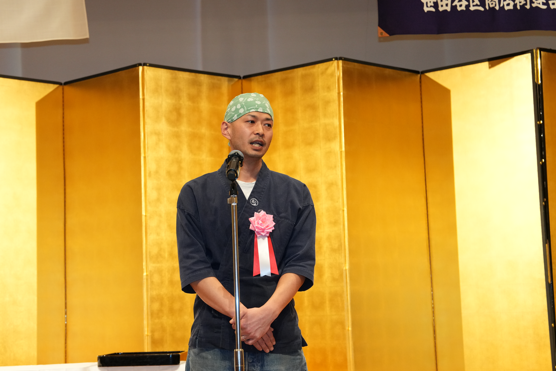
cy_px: 175
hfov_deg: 23.9
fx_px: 1313
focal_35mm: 85
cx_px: 237
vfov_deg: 16.1
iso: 2500
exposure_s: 1/200
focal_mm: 70
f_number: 5.6
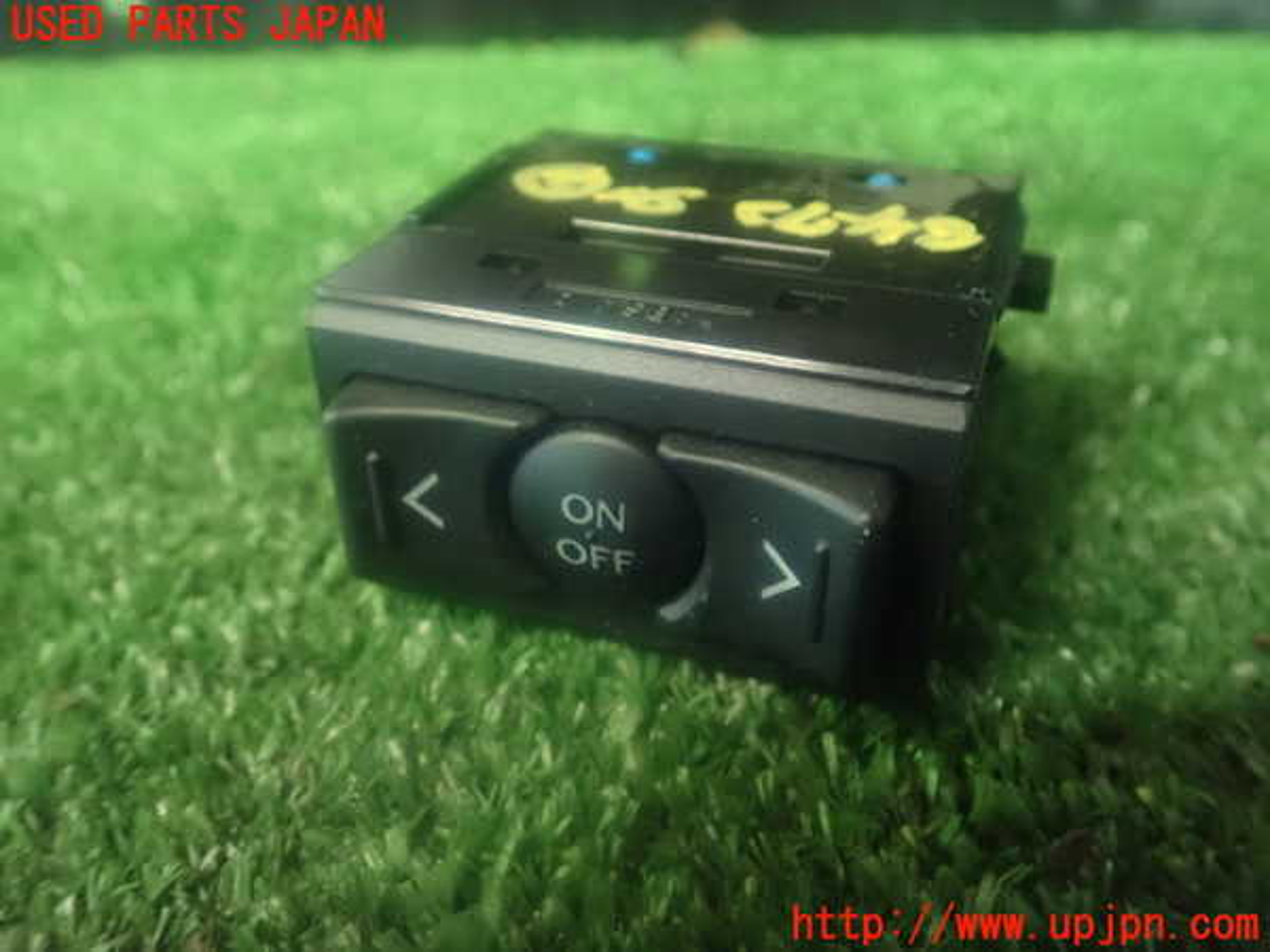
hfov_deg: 60.0
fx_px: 1101
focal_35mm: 30
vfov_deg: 46.8
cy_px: 476
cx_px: 635
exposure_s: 1/30
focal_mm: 5.5
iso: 1600
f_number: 2.3
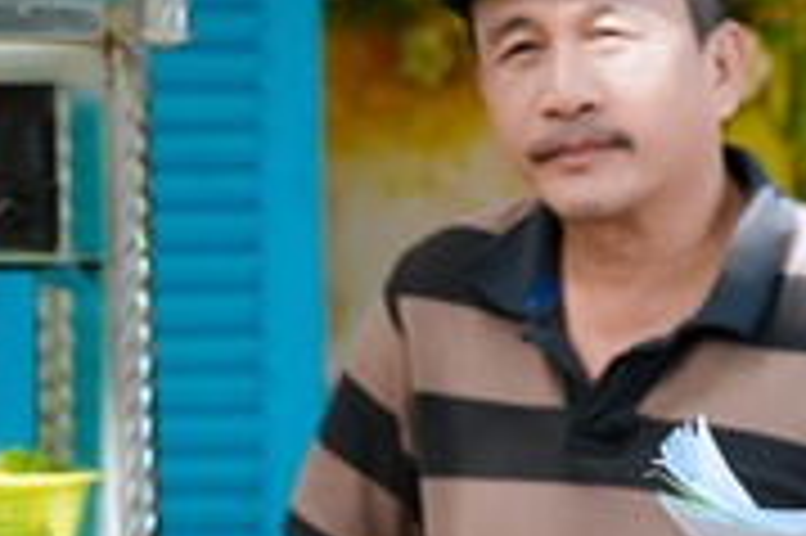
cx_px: 1193
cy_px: 453
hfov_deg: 5.4
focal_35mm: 382
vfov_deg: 3.6
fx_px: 8545
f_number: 3.2
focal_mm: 70
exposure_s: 1/320
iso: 500
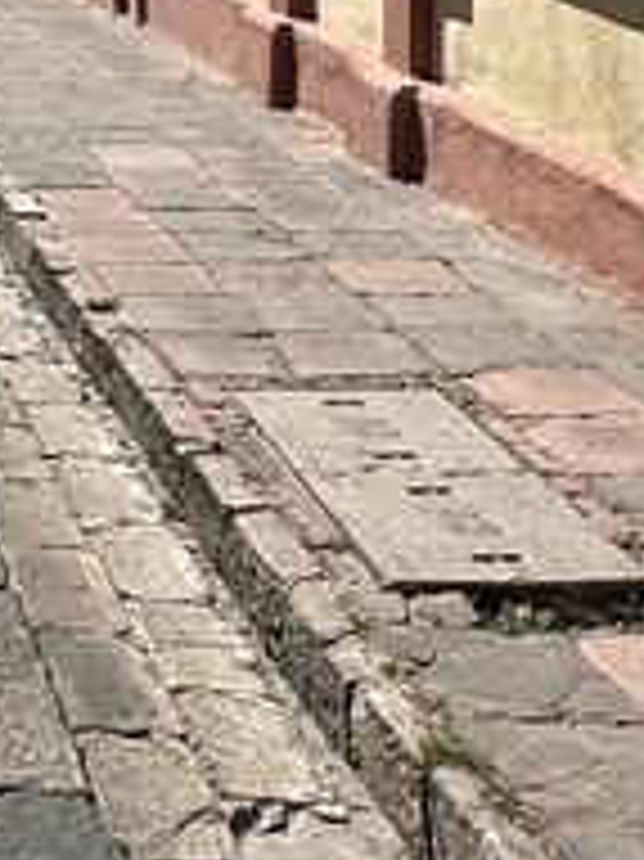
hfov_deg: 15.8
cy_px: -351
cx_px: -239
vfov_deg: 19.9
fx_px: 2185
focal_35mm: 88
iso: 50
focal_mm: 2.22
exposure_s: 1/3401
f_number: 2.2
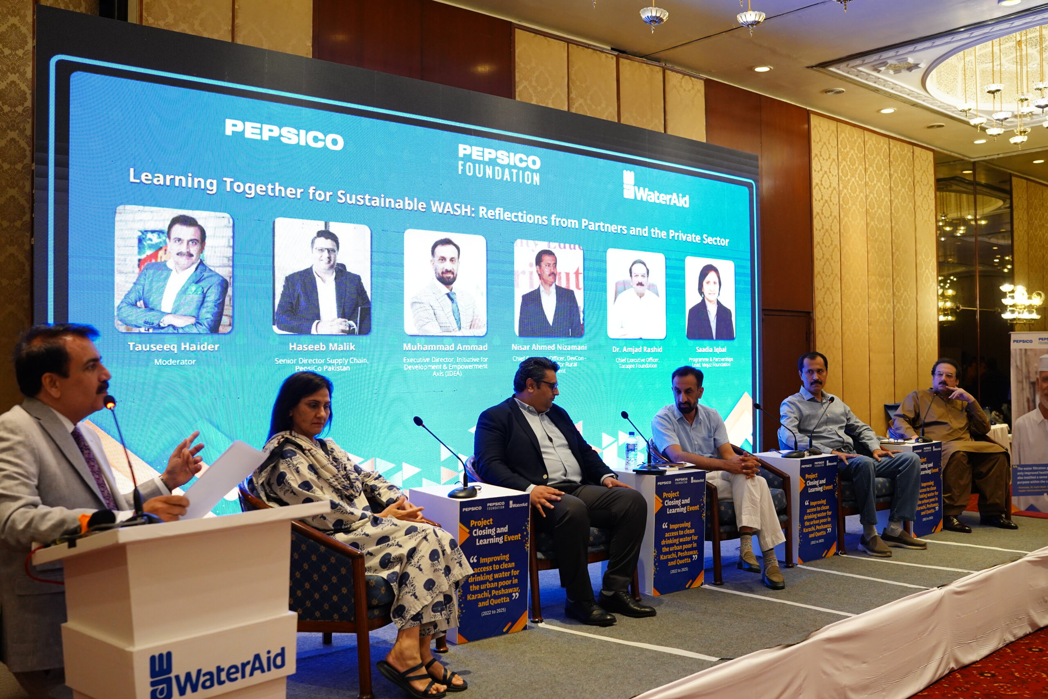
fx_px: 1019
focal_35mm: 35
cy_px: 350
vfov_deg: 37.9
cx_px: 524
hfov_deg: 54.4
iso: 2500
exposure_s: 1/160
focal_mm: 35
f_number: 3.2
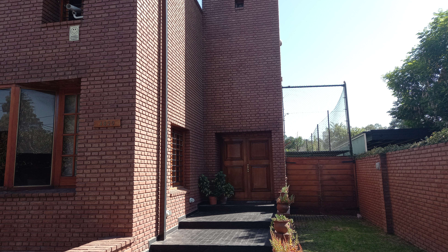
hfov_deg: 67.9
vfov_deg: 41.5
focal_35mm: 28
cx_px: 226
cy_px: 120
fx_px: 333
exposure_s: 1/326
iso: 25
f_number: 2
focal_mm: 4.6
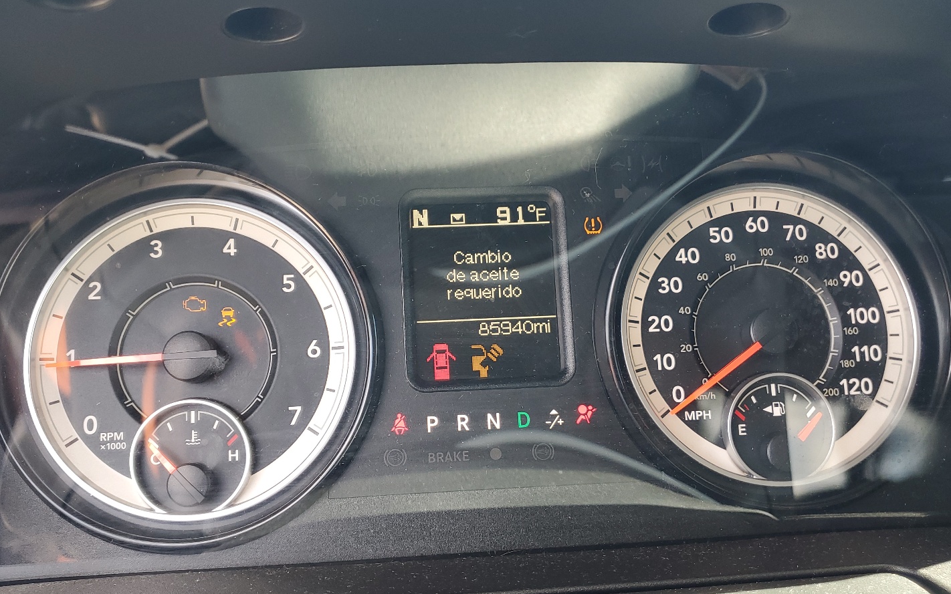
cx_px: 449
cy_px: 298
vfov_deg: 40.6
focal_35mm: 31
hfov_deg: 61.2
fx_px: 804
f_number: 1.5
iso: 55
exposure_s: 1/120
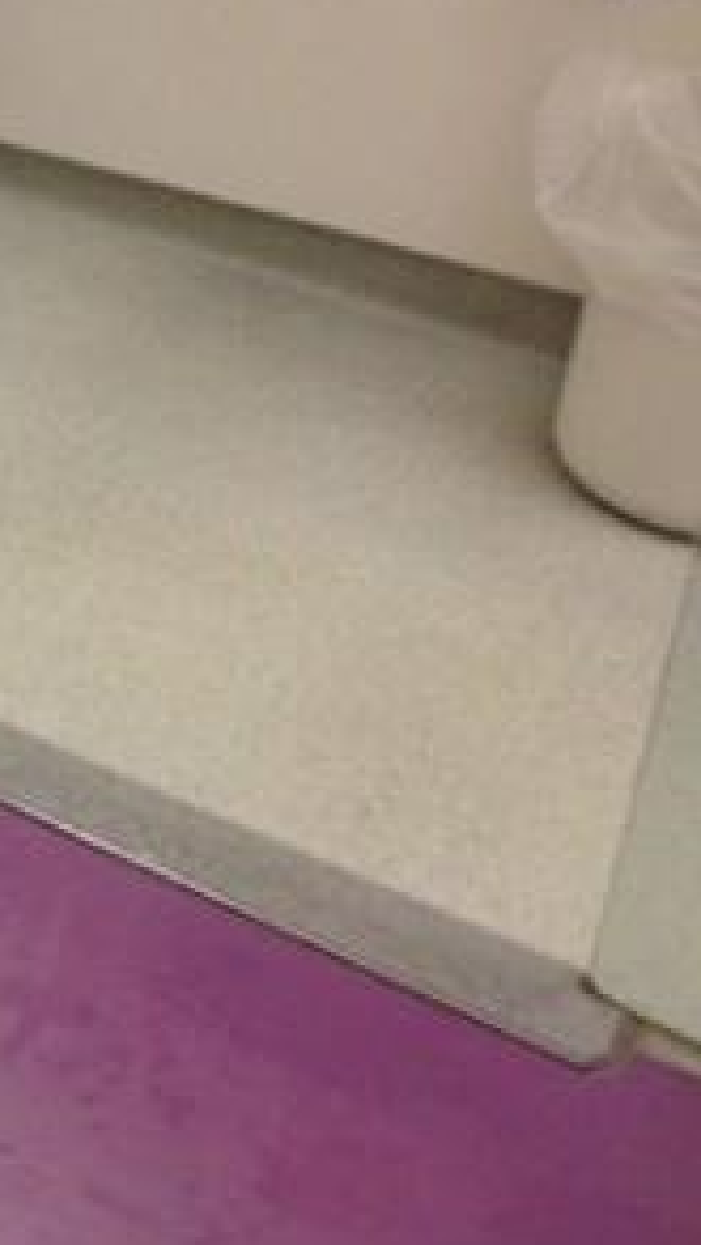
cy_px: 319
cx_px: -467
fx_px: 2575
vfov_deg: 26.8
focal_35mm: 78
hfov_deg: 14.1
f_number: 2.4
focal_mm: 4.28
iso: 250
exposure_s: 1/20
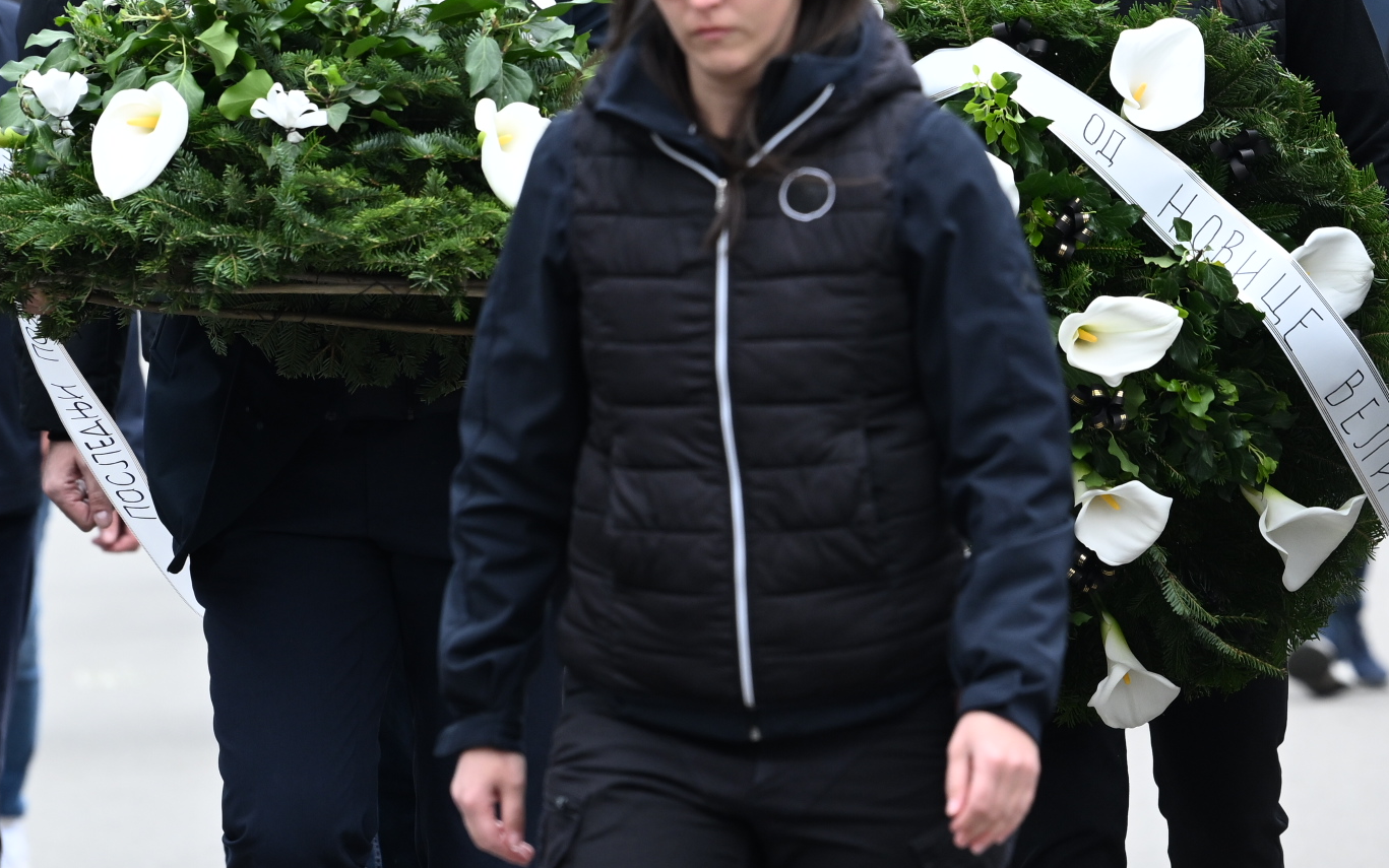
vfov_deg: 2.7
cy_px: 212
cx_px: 1070
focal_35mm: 483
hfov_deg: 4.3
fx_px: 18288
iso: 500
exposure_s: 1/640
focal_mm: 200
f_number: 5
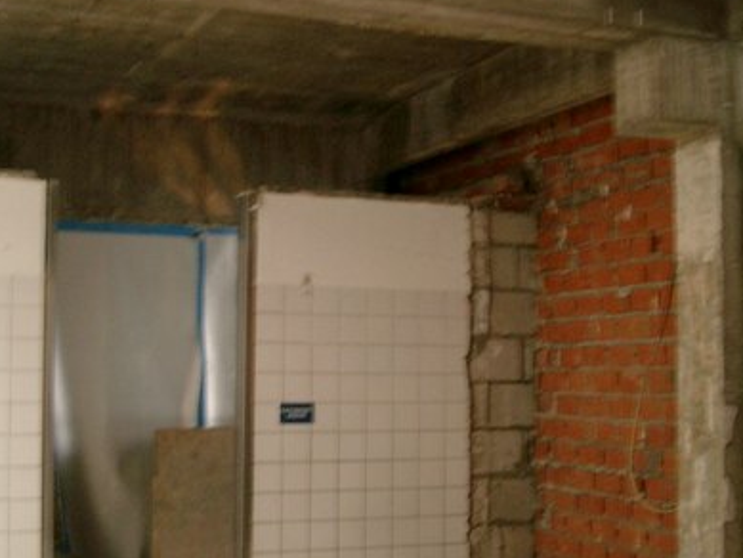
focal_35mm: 57
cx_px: 382
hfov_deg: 33.8
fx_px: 1224
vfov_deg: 25.6
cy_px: 317
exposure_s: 1/8
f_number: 2.6
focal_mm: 7.6
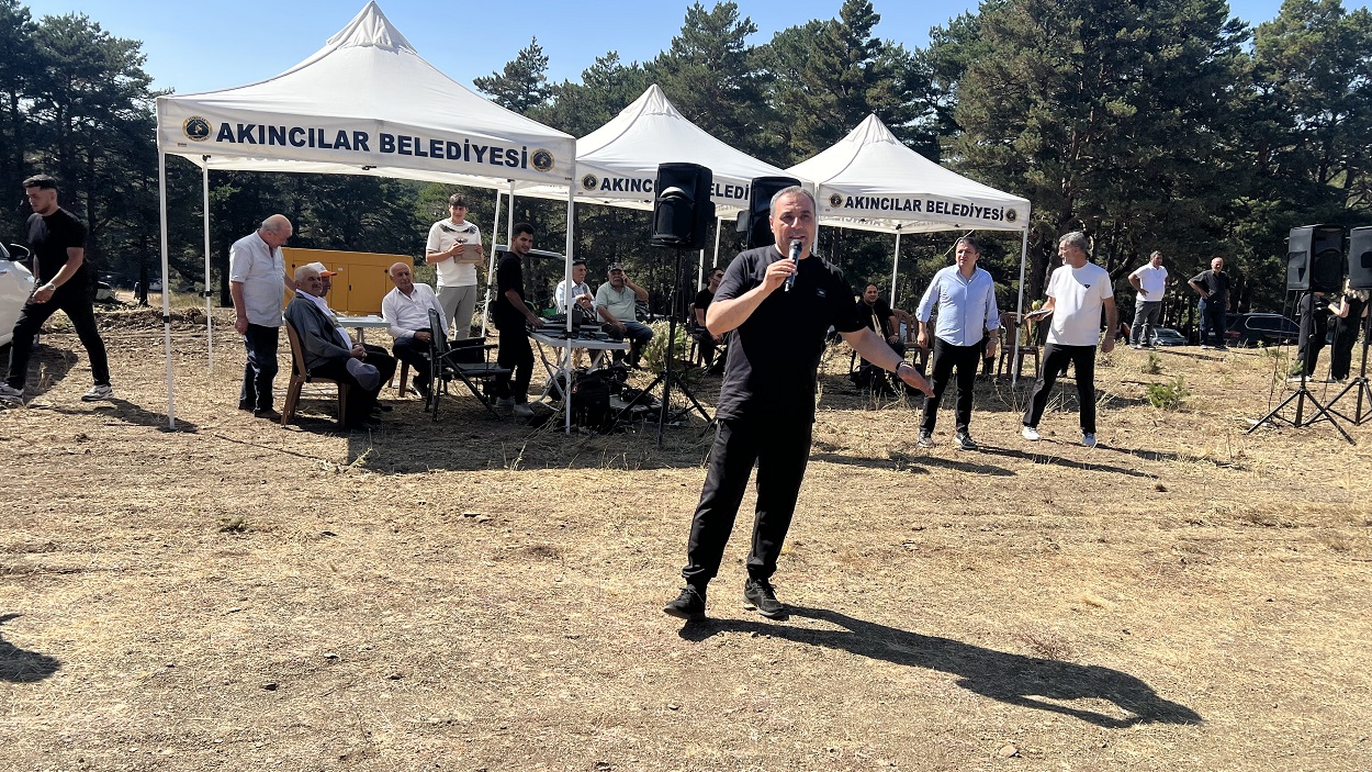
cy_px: 404
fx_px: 1055
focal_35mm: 29
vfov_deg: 40.2
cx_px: 685
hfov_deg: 66.1
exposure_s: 1/3460
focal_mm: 5.7
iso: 50
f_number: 1.5
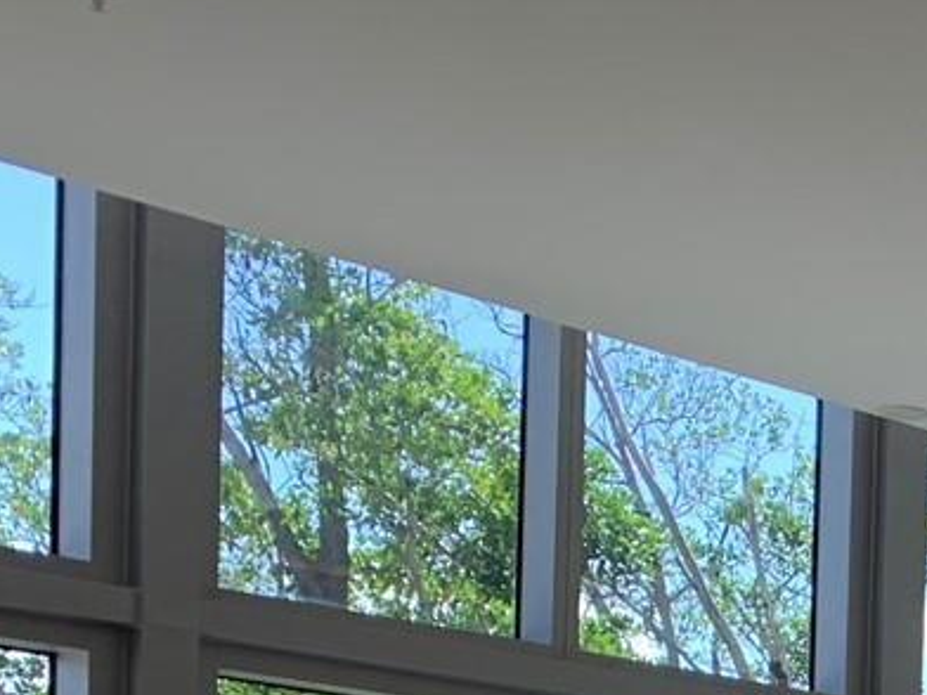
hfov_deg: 15.8
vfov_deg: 12.7
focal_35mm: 106
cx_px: 1662
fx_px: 2839
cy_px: 1243
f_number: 1.8
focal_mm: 4.25
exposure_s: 1/122
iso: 40
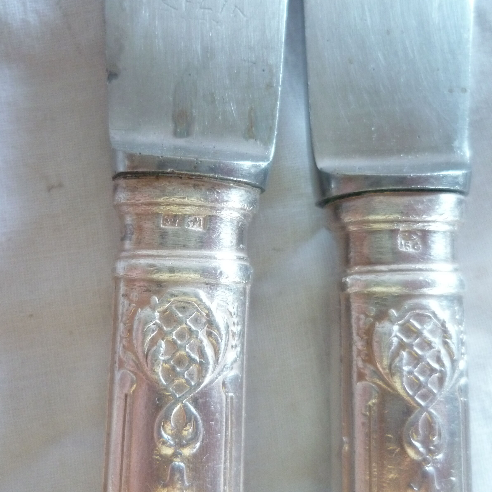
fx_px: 547
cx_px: 208
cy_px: 244
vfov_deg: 48.5
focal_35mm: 34
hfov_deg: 48.3
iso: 400
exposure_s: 1/20
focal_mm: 5
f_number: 2.8
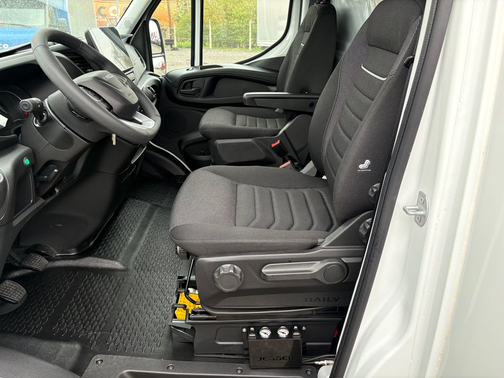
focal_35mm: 26
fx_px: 379
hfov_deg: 67.3
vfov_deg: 53.1
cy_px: 189
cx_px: 252
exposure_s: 1/183
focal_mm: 5.96
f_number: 1.6
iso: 100
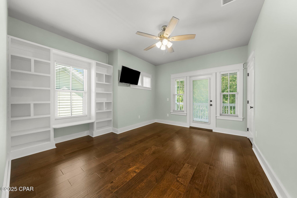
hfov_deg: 112.6
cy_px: 99
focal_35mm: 12
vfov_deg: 90.1
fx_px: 99
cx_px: 148
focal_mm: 12
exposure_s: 1/5
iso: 400
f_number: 8
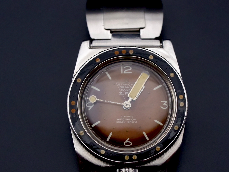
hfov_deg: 23.6
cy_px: 103
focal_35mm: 83
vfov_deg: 17.8
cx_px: 127
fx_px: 549
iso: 6400
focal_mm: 42.5
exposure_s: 1/4000
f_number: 7.1
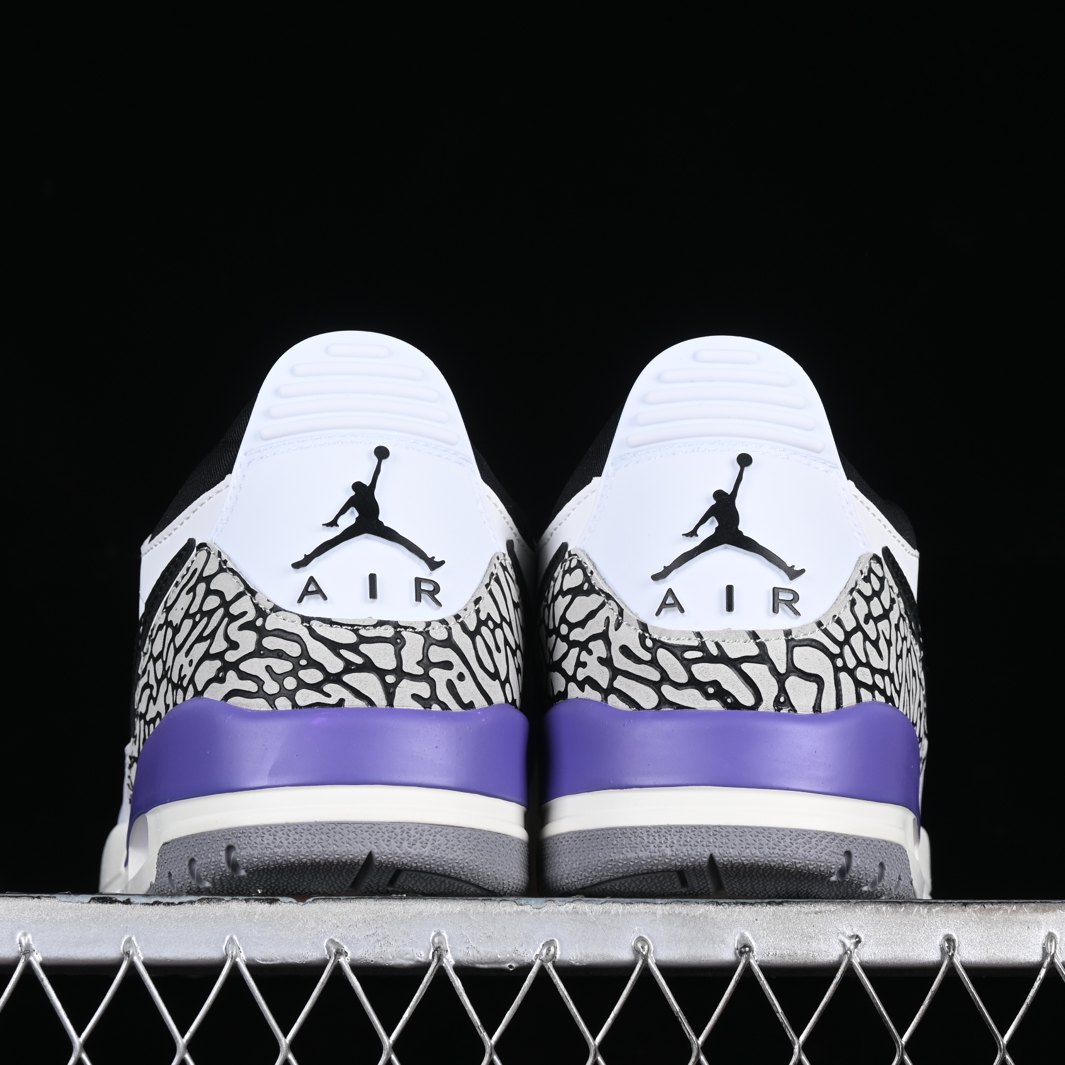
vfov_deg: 16.6
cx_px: 536
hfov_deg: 16.6
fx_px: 3655
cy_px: 543
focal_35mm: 105
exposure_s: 1/80
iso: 160
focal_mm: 50
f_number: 8
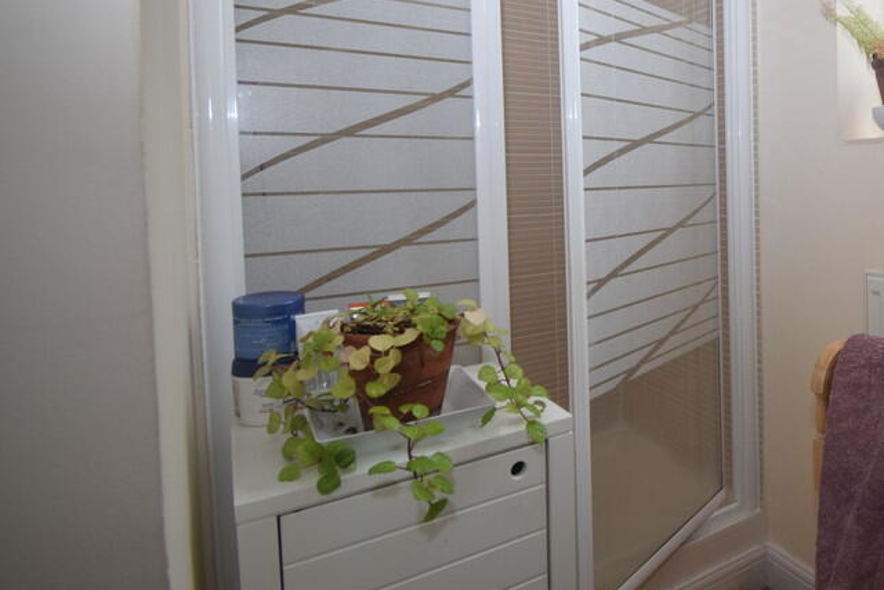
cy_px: 204
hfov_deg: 67.0
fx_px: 589
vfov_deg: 52.3
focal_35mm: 24
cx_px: 704
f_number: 5
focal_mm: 10
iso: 400
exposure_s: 1/100
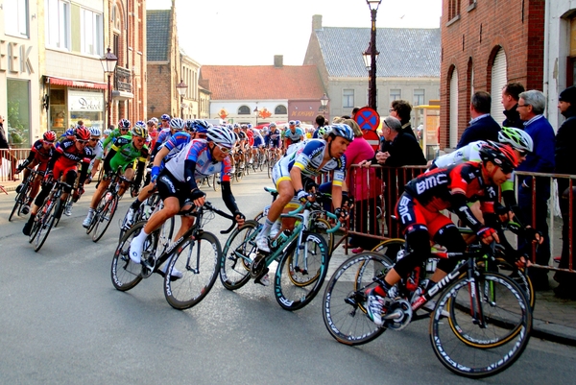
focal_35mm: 45
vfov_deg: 29.9
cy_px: 192
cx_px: 288
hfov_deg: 43.6
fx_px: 720
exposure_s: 1/1000
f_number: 4.5
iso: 200
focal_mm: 30
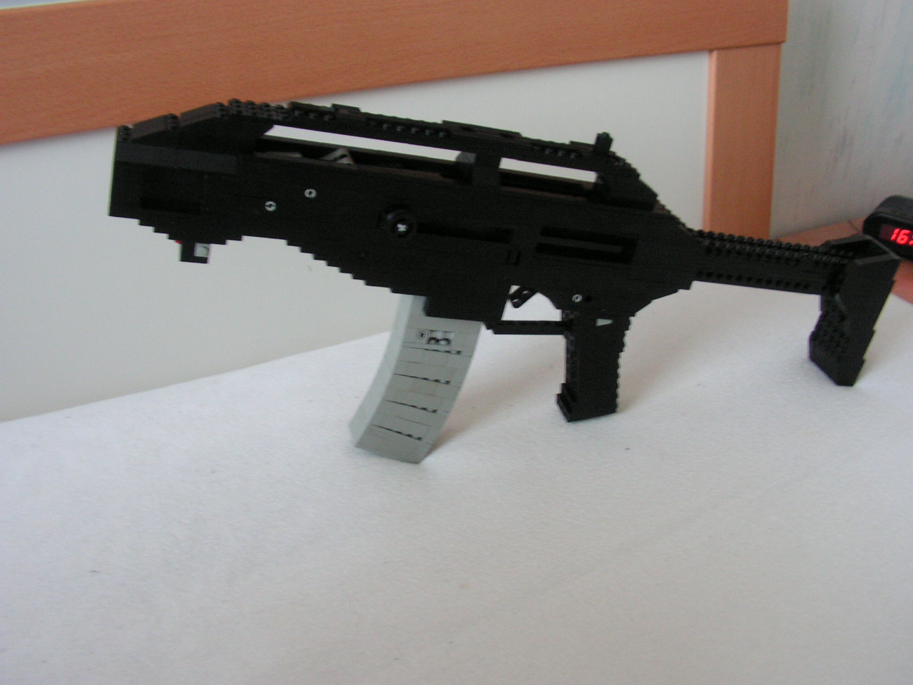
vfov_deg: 39.7
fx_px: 950
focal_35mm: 36
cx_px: 456
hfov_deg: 51.4
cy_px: 342
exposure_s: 1/4
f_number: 3.2
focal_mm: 6
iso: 200
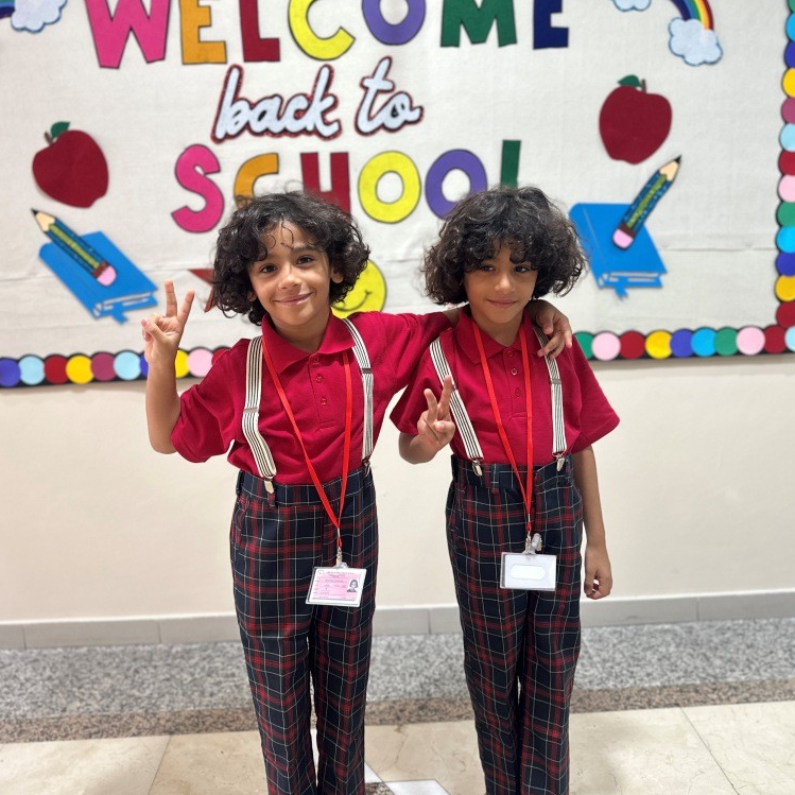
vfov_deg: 55.5
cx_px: 393
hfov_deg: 55.6
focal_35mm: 29
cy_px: 360
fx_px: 754
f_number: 1.78
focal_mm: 6.86
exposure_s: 1/60
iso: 125
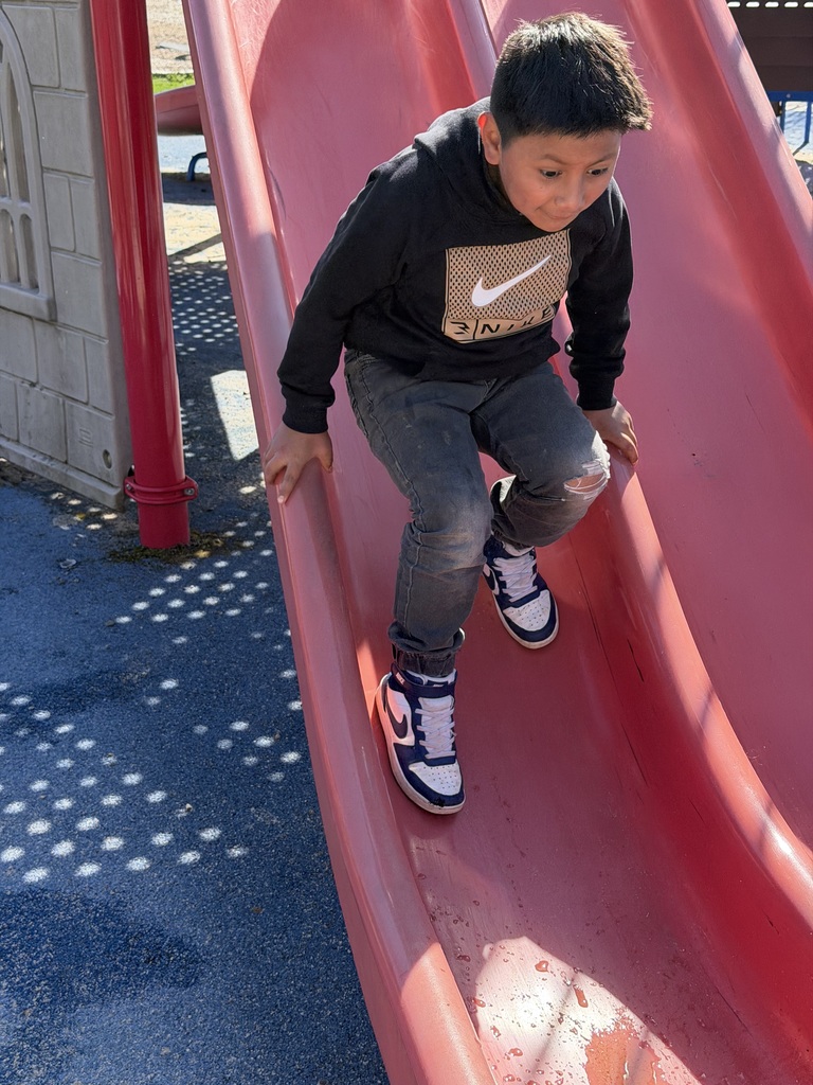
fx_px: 1503
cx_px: 406
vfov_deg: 39.7
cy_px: 542
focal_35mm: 48
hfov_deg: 30.3
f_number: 1.78
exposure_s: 1/1307
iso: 100
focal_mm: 6.76
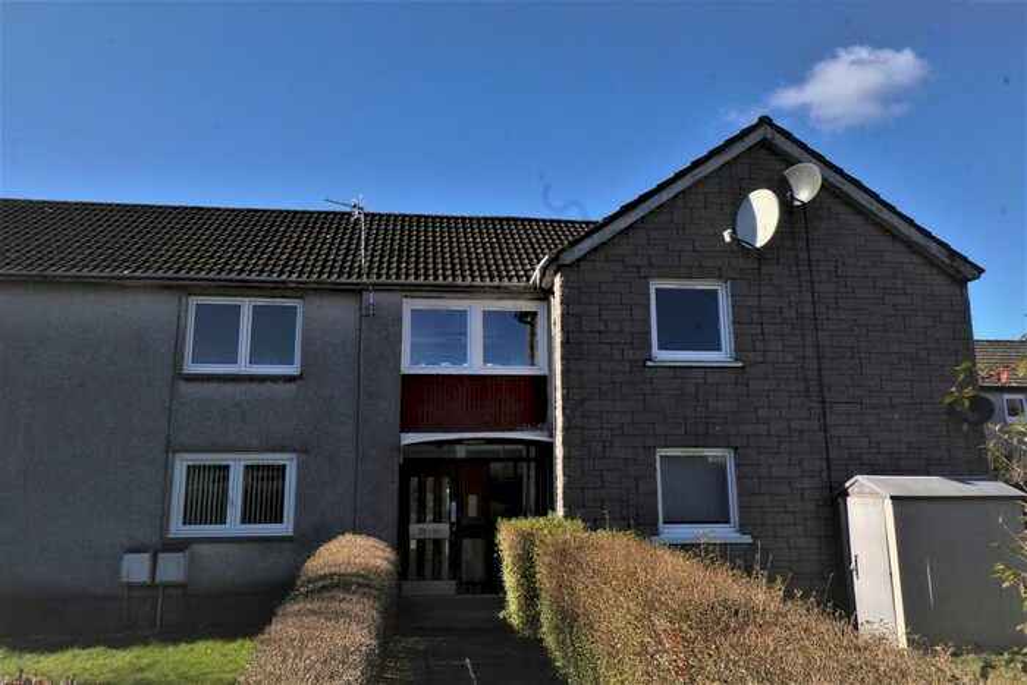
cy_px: 342
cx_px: 514
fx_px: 770
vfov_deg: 47.9
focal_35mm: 27
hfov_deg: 67.4
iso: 320
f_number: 22
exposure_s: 1/160
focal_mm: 18
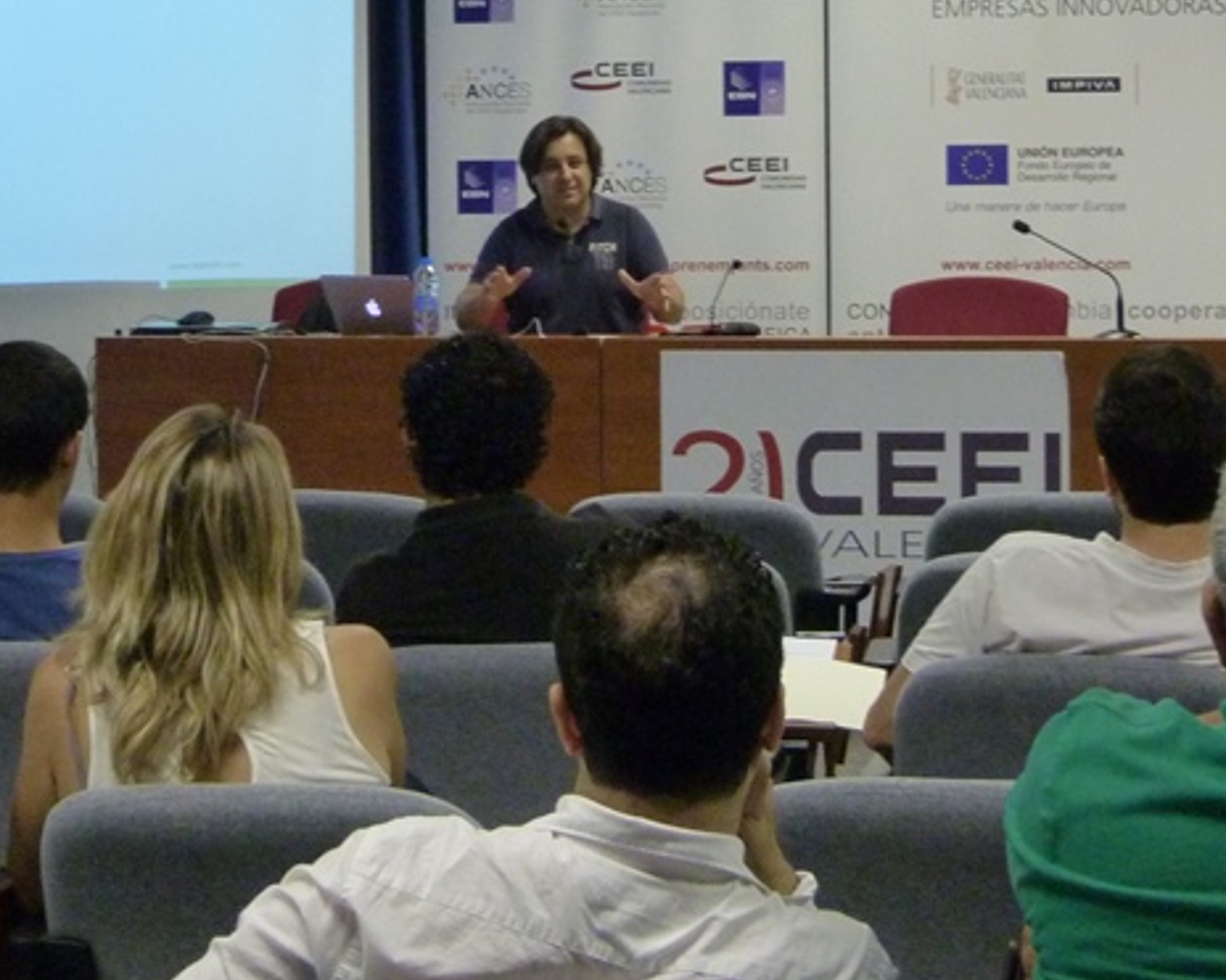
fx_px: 3519
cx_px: 602
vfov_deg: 15.8
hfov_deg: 19.8
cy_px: 206
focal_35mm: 97
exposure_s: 1/25
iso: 400
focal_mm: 8.1
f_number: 3.2
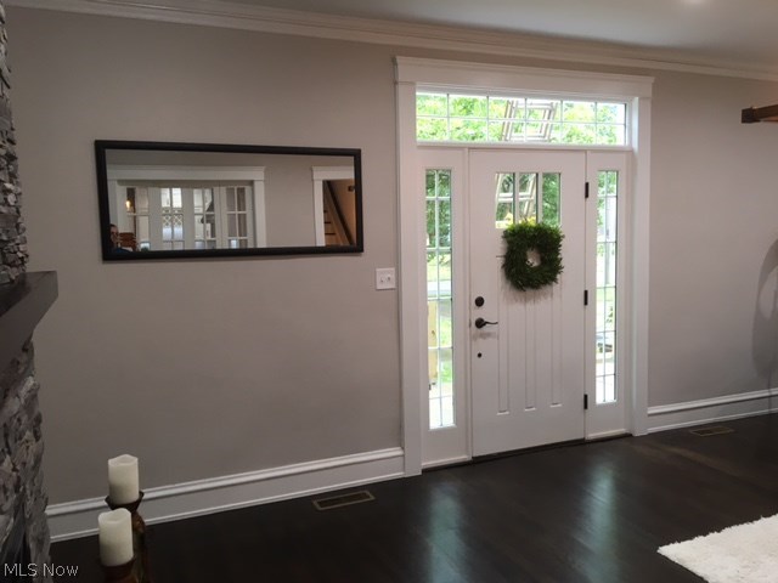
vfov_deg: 48.2
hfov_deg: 61.7
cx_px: 389
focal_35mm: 29
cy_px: 292
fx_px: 652
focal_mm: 4.15
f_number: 2.2
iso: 50
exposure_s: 1/30
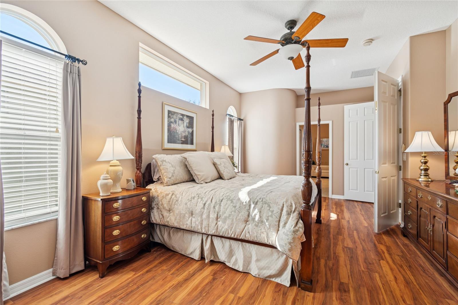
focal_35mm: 15
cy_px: 152
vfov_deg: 77.3
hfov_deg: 100.4
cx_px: 229
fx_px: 191
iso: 100
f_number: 7.1
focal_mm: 10
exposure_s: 1/8
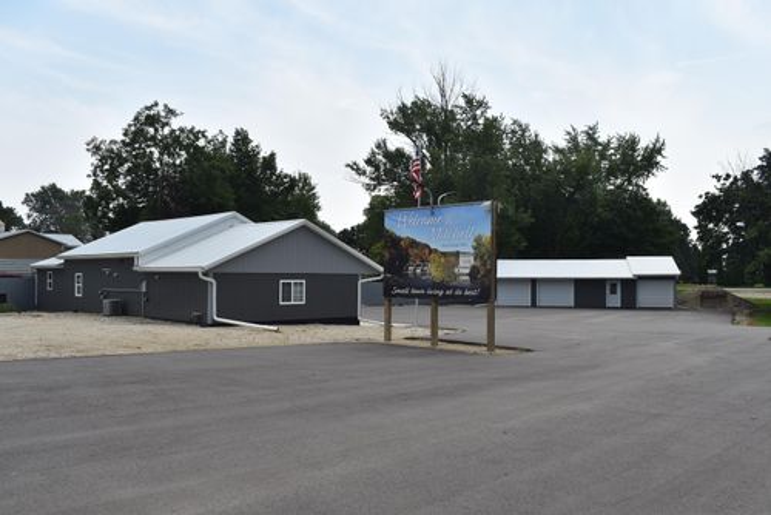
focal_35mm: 32
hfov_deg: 59.5
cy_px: 258
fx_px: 675
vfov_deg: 41.8
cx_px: 386
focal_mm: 21
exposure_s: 1/320
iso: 100
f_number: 9
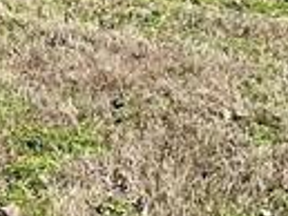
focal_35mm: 190
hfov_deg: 10.0
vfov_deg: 7.3
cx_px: -172
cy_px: -318
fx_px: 1582
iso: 80
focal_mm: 6.86
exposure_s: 1/1412
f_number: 1.78
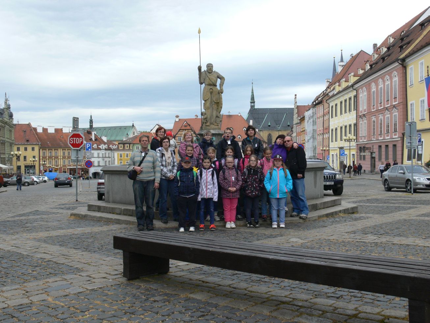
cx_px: 215
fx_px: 435
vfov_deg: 40.7
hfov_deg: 52.6
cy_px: 162
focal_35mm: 35
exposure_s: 1/200
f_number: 5.6
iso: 100
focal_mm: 7.4
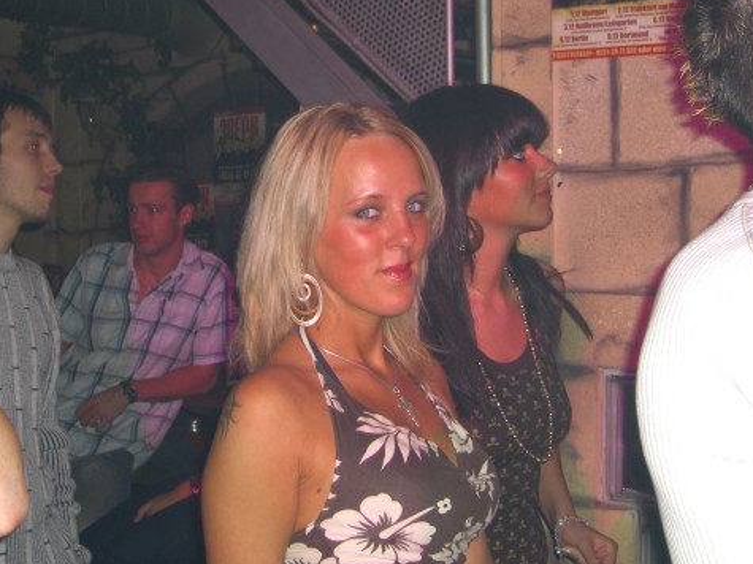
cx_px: 361
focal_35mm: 72
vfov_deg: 20.4
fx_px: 1566
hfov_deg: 27.0
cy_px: 266
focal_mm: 11.8
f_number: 3.6
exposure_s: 1/60
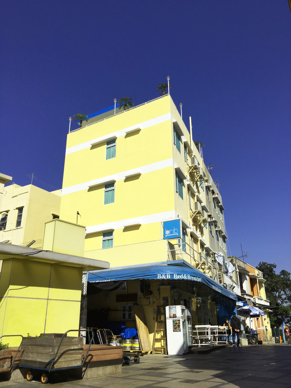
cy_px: 194
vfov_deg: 61.7
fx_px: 325
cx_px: 146
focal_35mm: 29
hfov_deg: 48.2
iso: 25
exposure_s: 1/3846
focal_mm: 4.15
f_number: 2.2
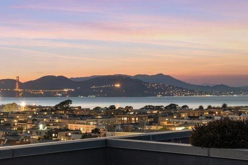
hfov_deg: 27.0
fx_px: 509
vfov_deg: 18.4
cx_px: 60
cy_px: 94
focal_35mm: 74
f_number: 11
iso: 400
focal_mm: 38
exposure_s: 15
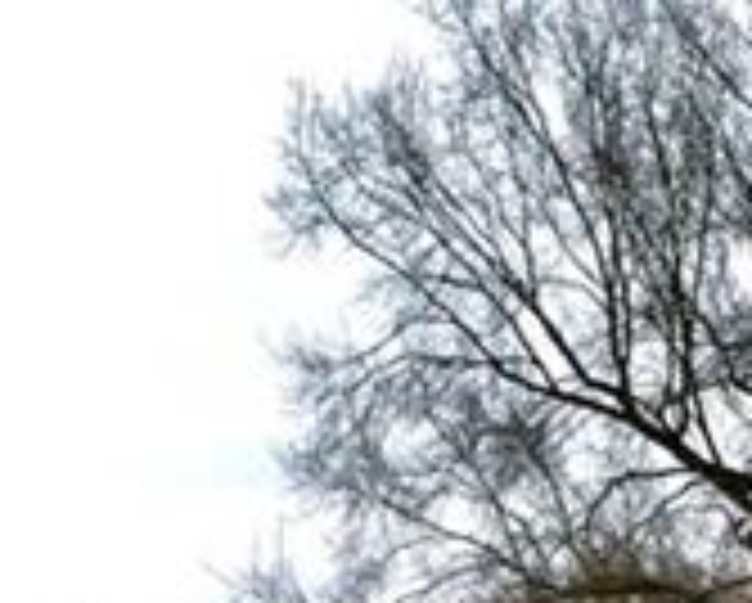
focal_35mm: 161
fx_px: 3587
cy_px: 1264
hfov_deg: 11.6
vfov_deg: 9.0
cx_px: 1004
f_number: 4
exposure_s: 1/120
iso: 100
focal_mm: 10.26
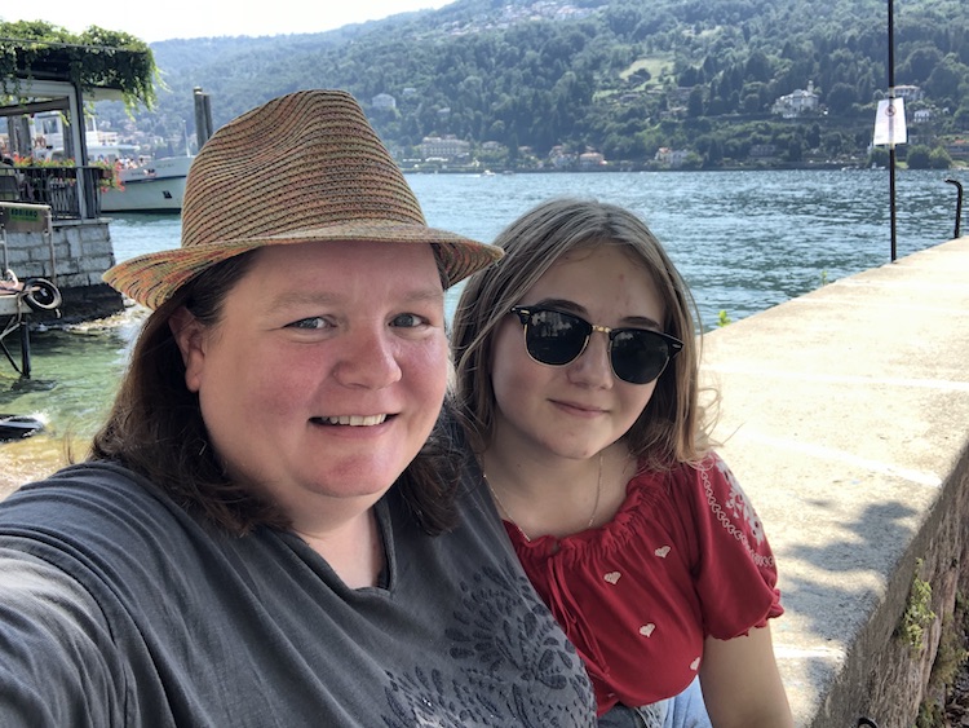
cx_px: 484
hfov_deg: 56.8
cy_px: 364
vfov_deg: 44.2
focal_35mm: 32
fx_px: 896
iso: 20
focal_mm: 2.87
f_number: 2.2
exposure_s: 1/120
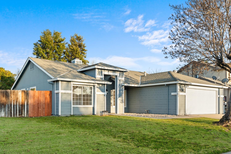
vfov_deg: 37.9
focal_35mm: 35
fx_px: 225
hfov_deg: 54.4
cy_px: 77
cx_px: 116
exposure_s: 1/250
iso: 200
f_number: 8
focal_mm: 35
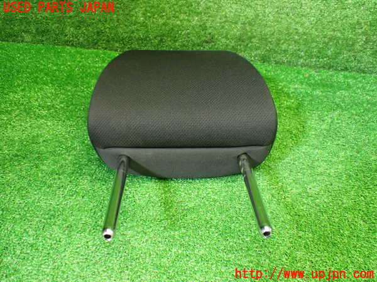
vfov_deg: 46.8
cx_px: 188
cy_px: 141
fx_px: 327
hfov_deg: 60.0
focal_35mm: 30
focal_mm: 5.4
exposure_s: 1/100
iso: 800
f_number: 2.3
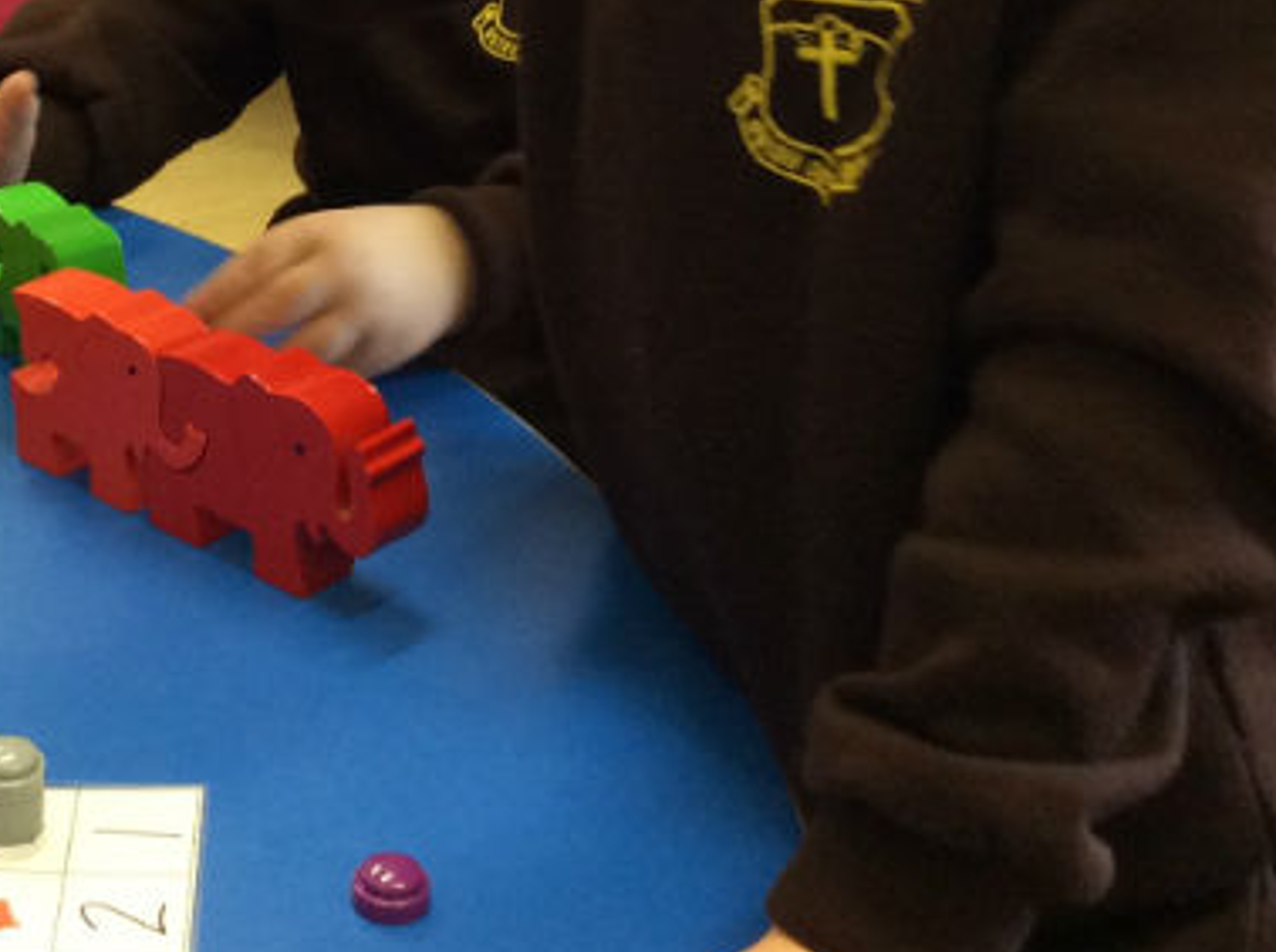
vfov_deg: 17.3
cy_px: -10
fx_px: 3054
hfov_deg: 23.2
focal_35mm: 83
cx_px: 226
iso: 100
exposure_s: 1/24
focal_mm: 3.3
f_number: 2.4
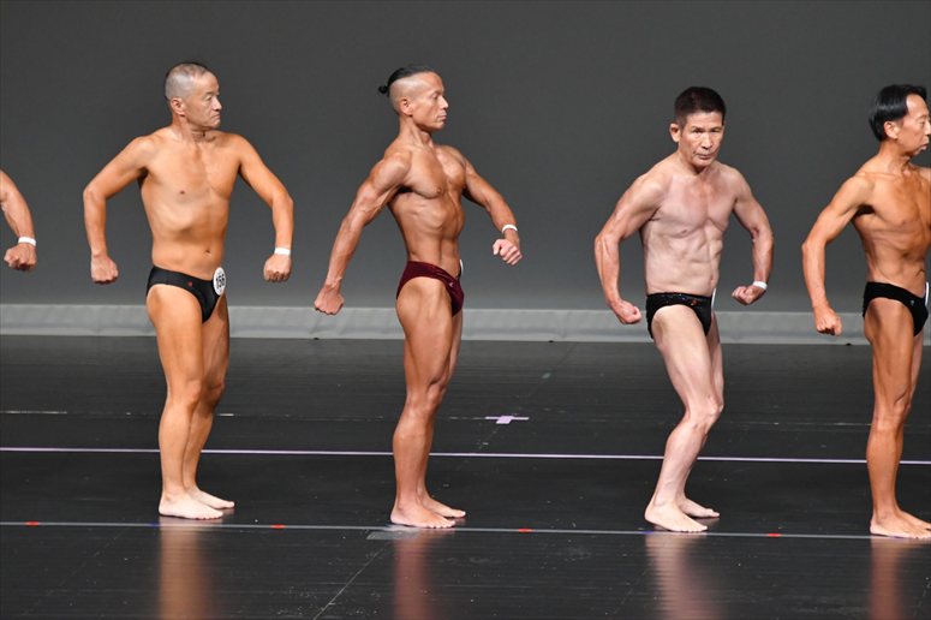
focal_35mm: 315
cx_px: 466
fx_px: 8142
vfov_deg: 4.4
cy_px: 310
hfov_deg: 6.5
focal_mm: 210
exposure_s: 1/400
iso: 4000
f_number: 5.6
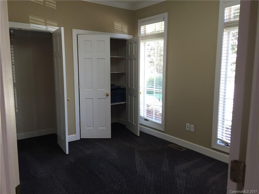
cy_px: 97
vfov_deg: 48.2
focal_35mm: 29
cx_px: 130
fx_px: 217
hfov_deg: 61.7
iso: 32
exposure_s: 1/30
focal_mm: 4.15
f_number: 2.2
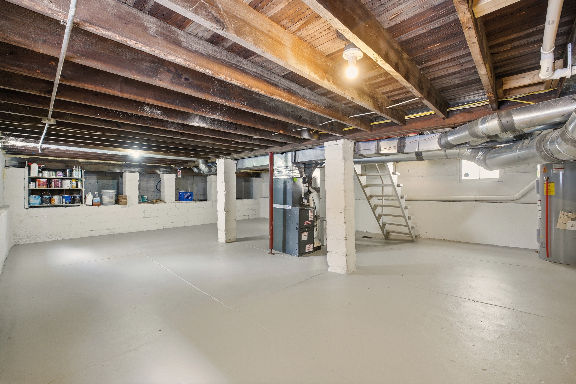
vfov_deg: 77.3
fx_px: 240
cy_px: 192
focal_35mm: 15
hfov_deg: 100.4
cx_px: 288
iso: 800
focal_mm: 10
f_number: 6.3
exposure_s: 1/80
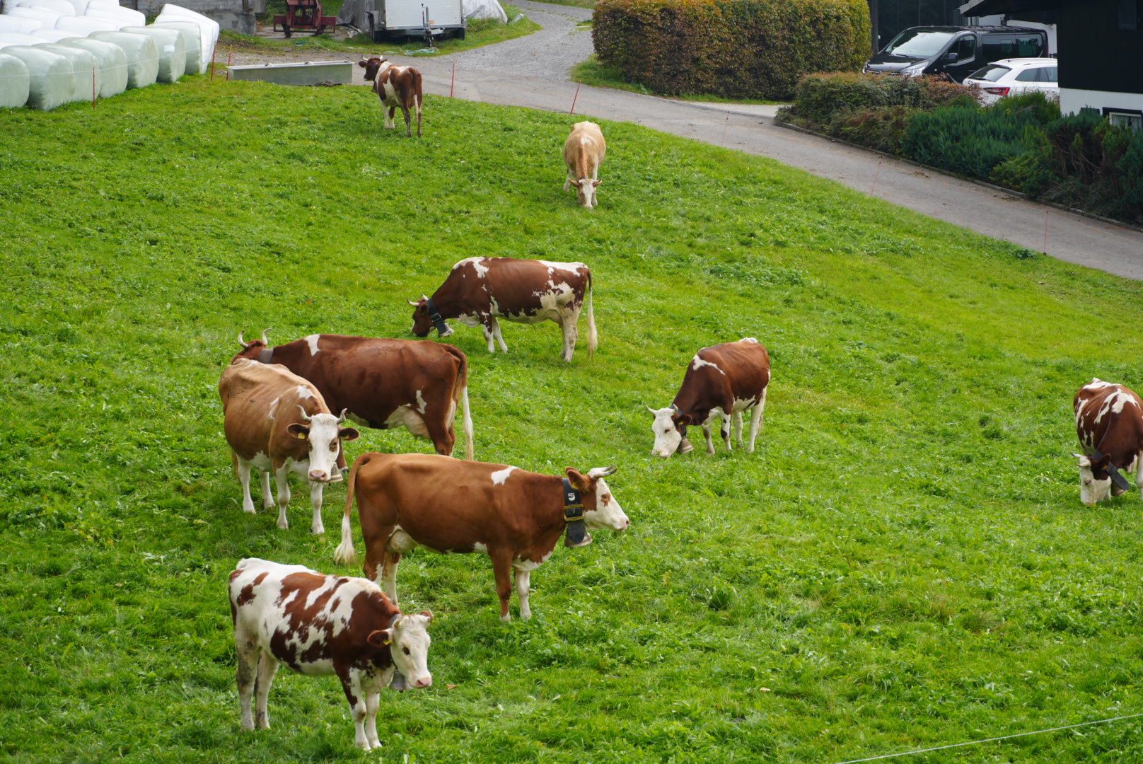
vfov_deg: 11.0
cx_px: 572
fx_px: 3956
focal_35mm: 124
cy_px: 382
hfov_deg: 16.4
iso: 100
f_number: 5.6
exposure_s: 1/160
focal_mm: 83
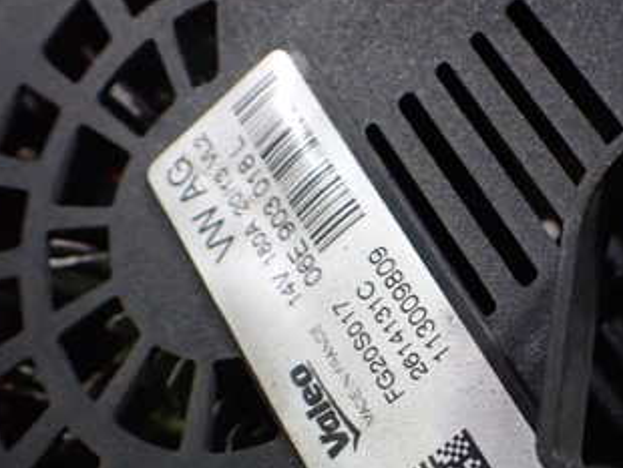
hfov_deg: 32.2
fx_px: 1045
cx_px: 506
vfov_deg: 24.7
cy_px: 394
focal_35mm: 58
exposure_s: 1/100
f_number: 2.3
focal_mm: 5.4
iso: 800
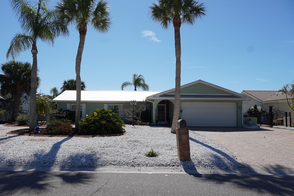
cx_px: 138
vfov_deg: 44.9
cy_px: 101
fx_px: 237
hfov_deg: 63.6
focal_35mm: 29
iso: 100
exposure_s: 1/500
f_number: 8
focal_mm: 18
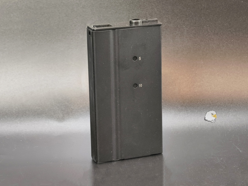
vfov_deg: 15.3
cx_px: 120
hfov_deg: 20.2
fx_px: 696
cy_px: 87
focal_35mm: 97
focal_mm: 22.48
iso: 971
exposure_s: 1/10.9
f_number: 2.67
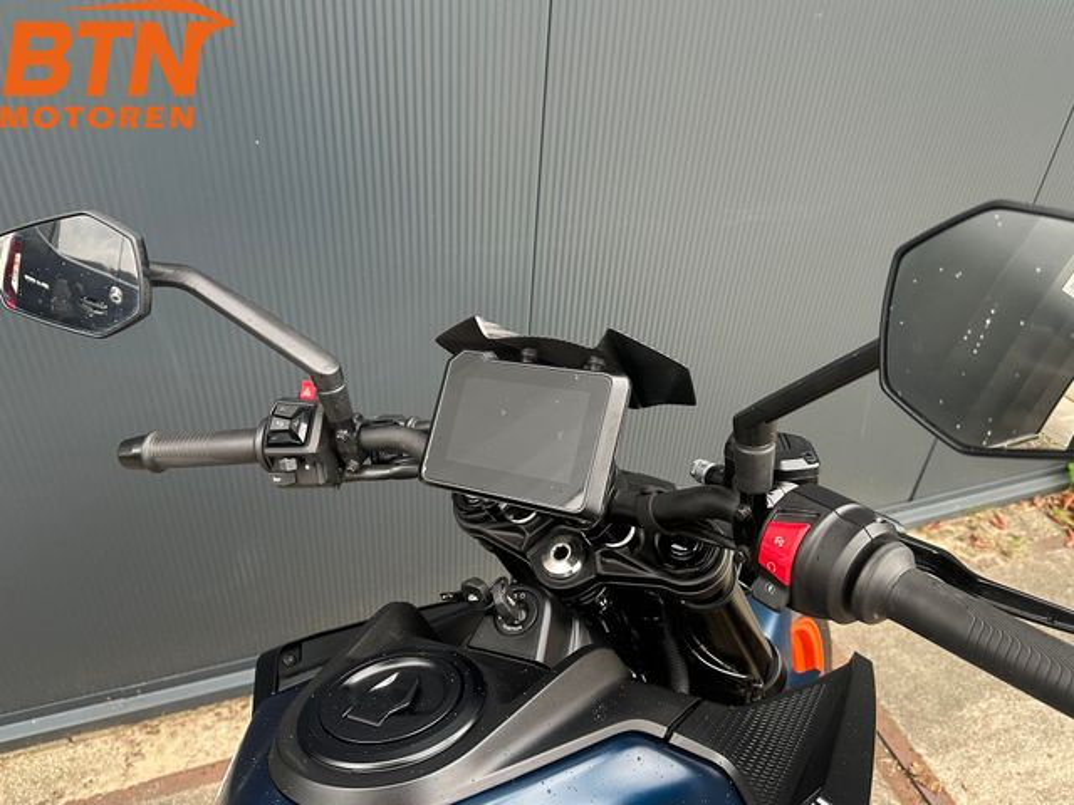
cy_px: 402
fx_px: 745
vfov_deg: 56.8
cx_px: 537
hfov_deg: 71.6
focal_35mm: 24
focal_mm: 6.86
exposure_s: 1/117
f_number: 1.78
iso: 250
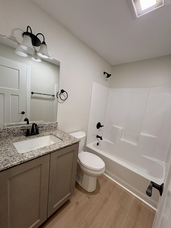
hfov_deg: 85.7
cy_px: 114
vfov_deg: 102.1
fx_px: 92
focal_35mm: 14
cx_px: 86
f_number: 2.2
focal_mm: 2.22
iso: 160
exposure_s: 1/60
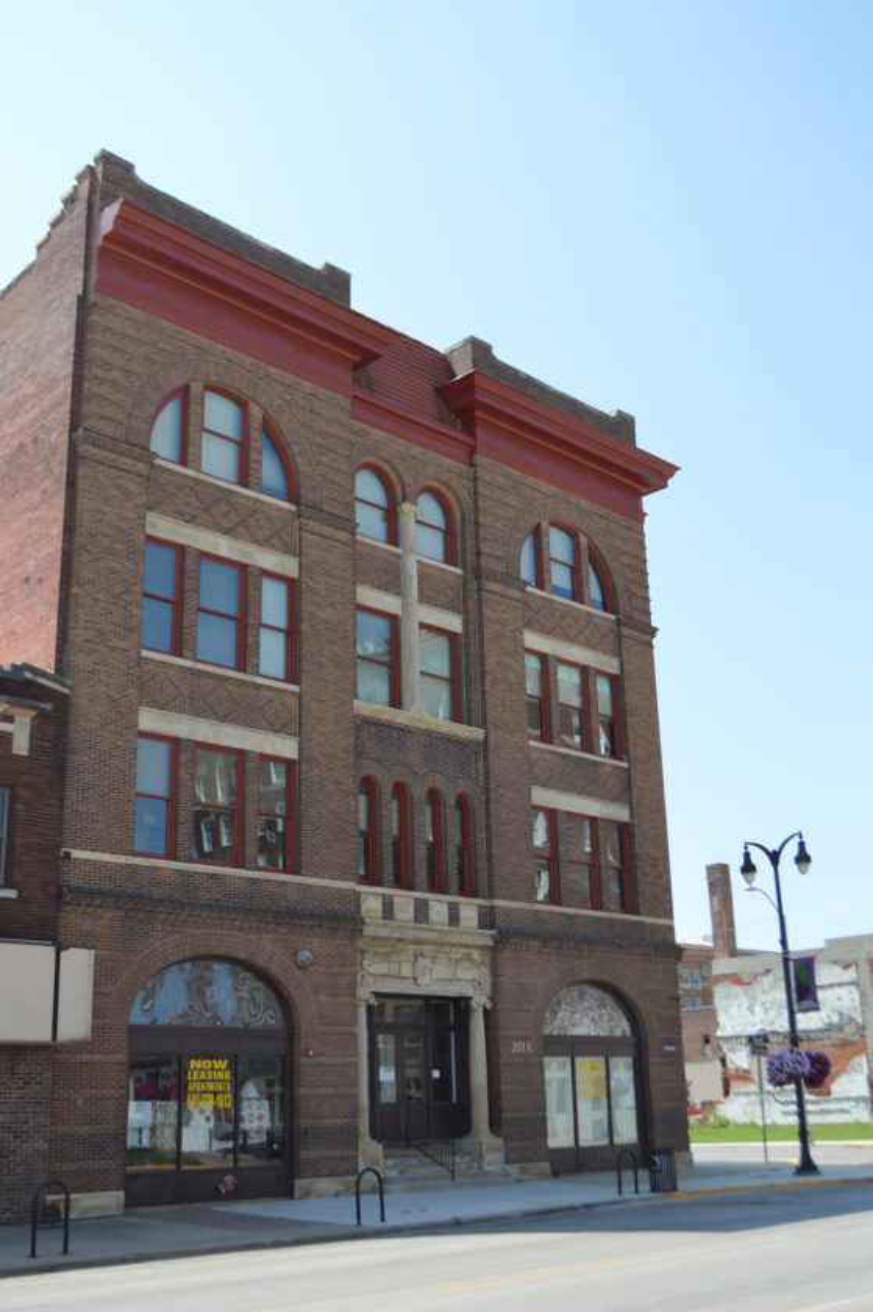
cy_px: 656
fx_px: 1311
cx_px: 436
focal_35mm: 36
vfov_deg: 53.2
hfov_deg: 36.8
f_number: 5
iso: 400
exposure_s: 1/1250
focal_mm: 24
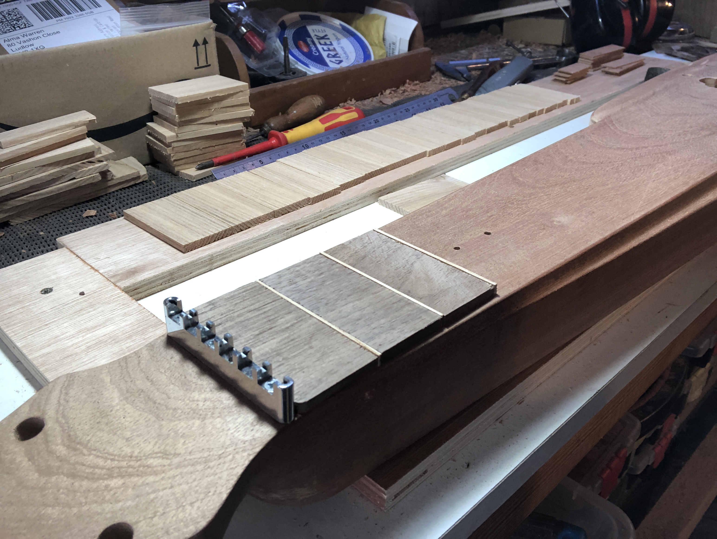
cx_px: 358
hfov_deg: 56.8
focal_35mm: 32
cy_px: 270
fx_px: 663
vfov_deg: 44.2
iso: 80
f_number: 2.2
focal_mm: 2.87
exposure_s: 1/60
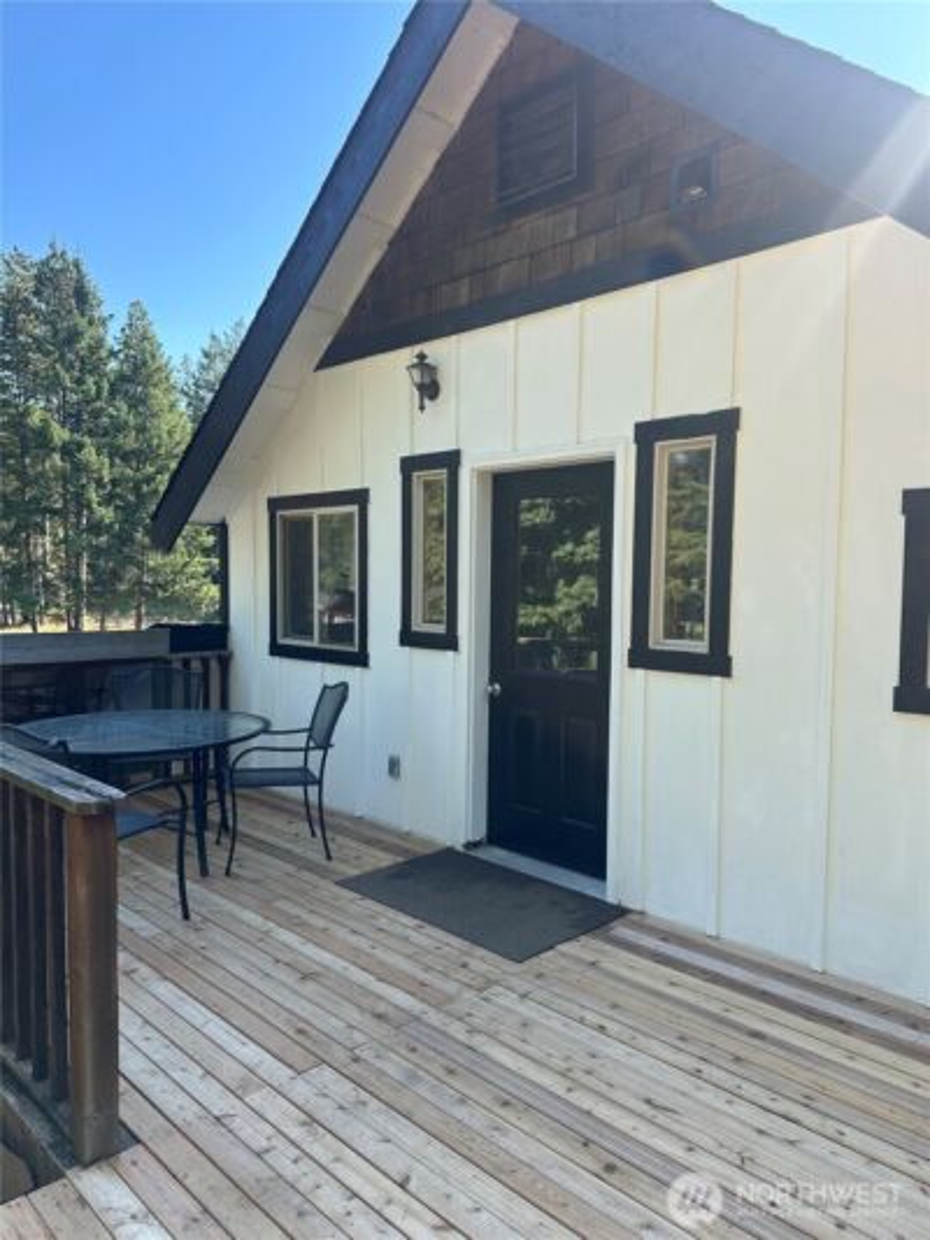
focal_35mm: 24
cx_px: 465
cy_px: 620
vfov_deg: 71.6
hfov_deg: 56.8
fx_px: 859
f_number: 1.78
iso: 80
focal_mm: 6.86
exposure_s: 1/894
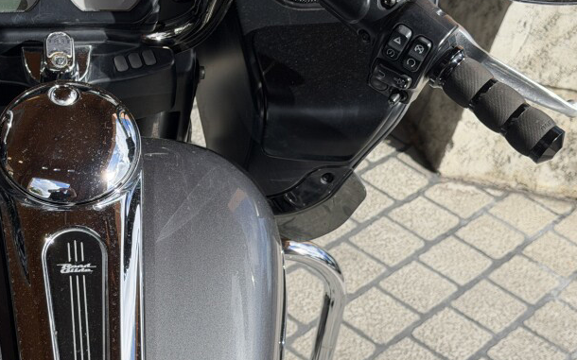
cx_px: 166
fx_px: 1399
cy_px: 246
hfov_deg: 23.1
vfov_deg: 14.6
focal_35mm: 89
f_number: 1.78
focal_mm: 6.76
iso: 64
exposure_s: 1/2865
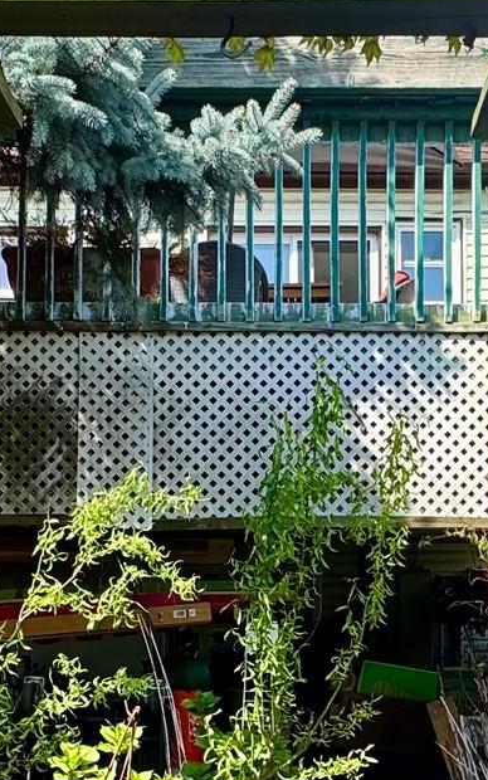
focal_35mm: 49
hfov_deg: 26.3
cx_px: 274
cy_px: 633
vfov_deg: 39.3
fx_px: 1042
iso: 40
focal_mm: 2.22
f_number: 2.2
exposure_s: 1/529
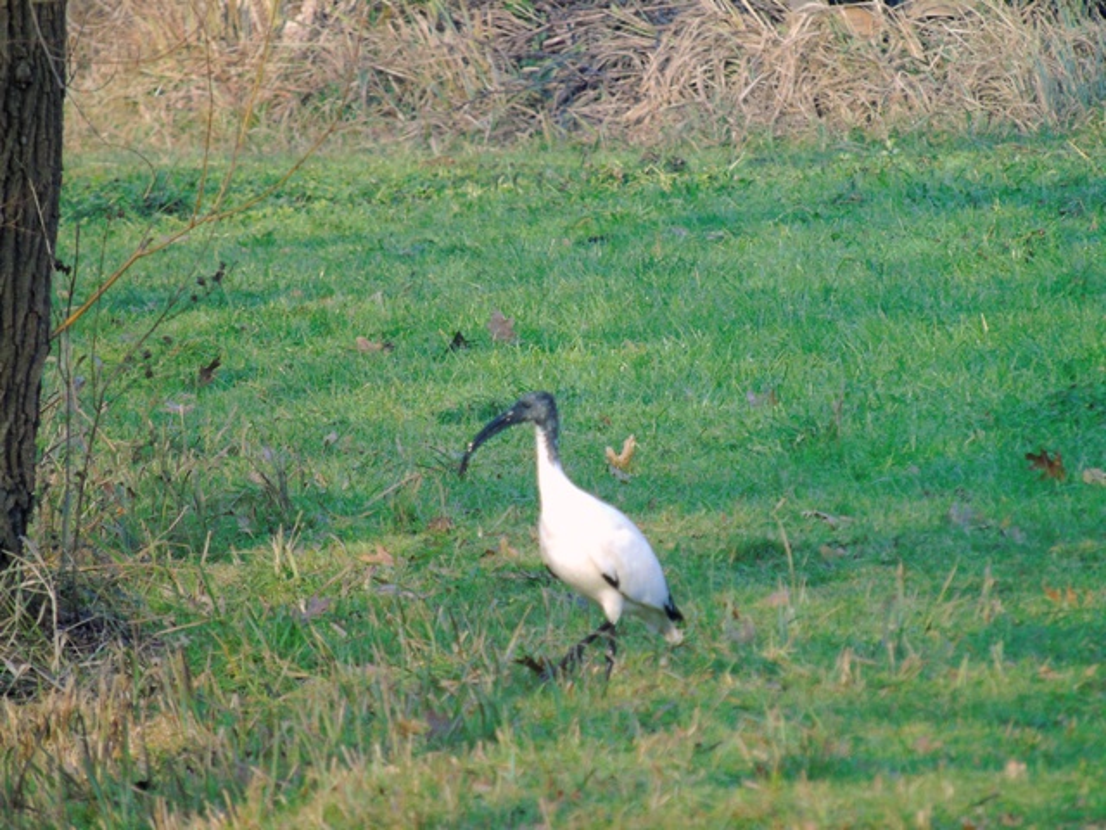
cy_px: 415
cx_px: 553
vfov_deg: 1.5
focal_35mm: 999
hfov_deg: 2.0
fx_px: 31919
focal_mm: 178
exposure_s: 1/200
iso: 100
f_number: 6.2
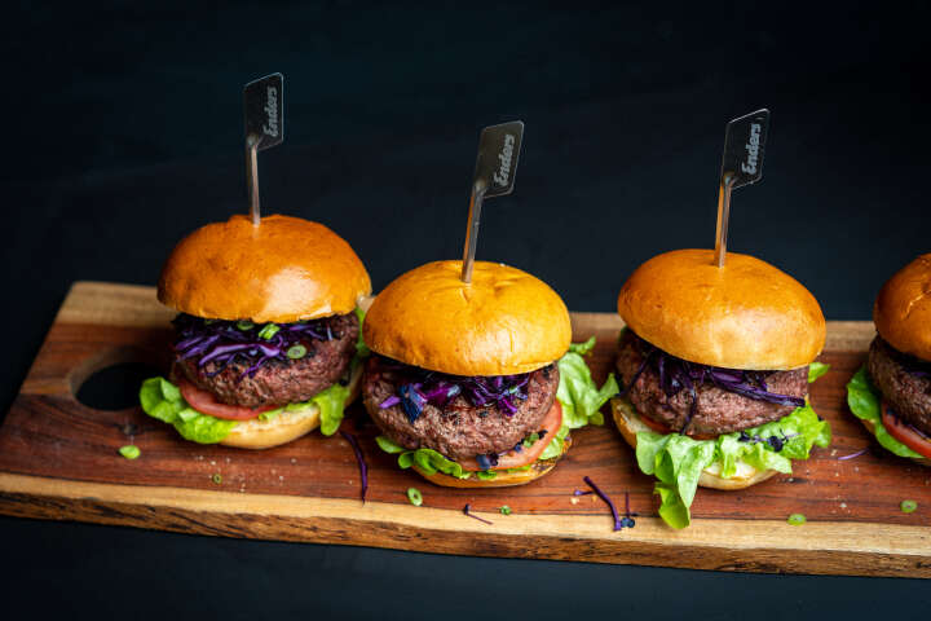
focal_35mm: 55
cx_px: 466
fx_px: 1422
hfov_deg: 36.2
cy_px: 310
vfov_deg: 24.6
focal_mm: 55
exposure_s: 1/250
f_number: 2.8
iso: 400
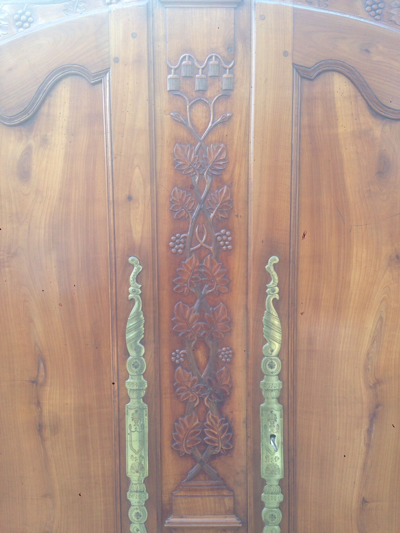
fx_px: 508
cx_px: 200
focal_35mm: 33
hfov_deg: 42.9
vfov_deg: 55.4
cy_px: 266
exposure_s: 1/120
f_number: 2.4
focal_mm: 4.12
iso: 64
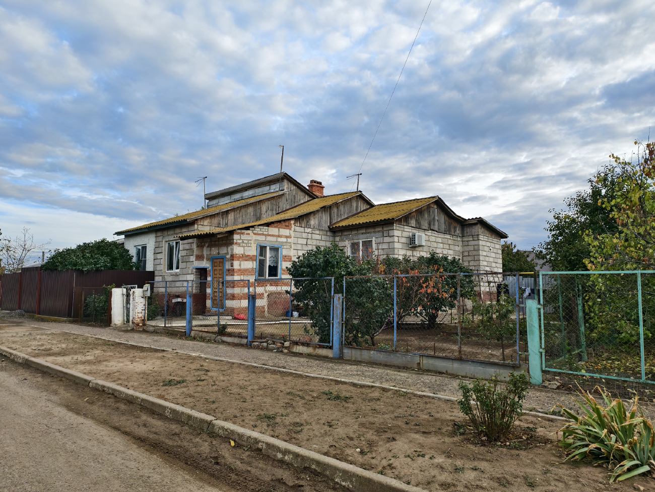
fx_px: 435
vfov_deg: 58.9
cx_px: 328
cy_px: 246
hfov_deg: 73.9
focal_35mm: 23
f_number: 1.57
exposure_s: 1/1175
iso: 72
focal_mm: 6.54
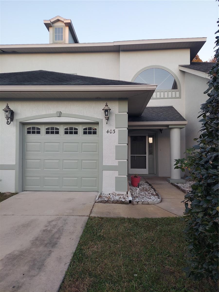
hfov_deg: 56.8
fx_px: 202
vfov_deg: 71.6
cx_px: 110
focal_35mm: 24
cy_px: 146
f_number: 1.8
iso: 64
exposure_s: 1/100
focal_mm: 5.23
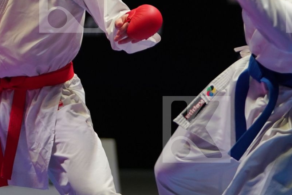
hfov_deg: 5.2
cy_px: 0
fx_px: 3186
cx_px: 197
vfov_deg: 3.5
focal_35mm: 393
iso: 1250
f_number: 2.8
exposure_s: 1/1000
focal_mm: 117
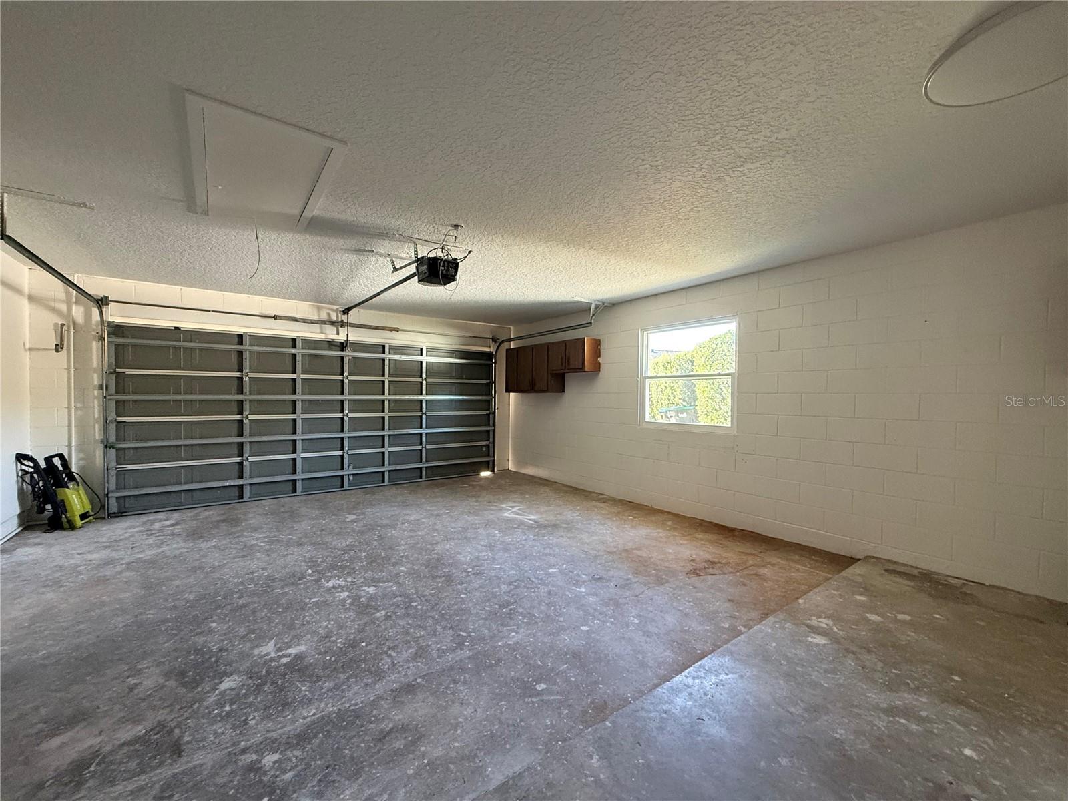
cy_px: 400
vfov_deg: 85.7
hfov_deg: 102.1
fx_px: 432
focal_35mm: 14
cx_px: 534
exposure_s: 1/60
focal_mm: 2.22
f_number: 2.2
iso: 400
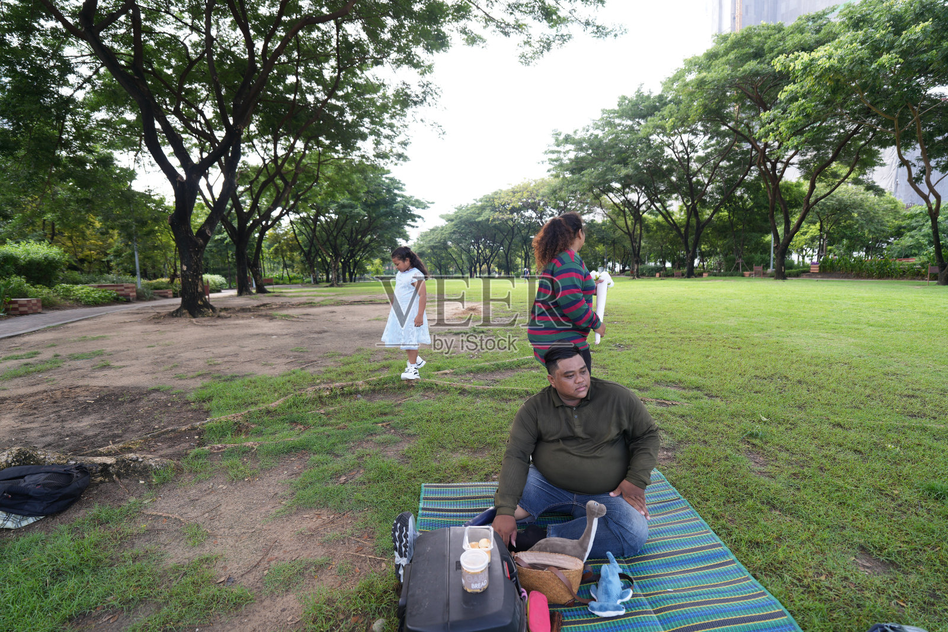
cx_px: 474
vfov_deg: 73.8
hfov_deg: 96.7
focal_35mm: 16
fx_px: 421
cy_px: 316
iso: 100
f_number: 2.8
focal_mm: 16
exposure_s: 1/250
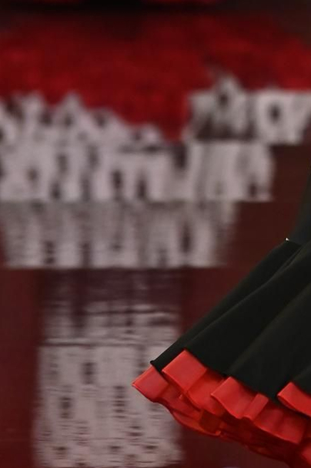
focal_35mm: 633
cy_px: -215
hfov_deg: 2.2
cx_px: 547
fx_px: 8221
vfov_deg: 3.3
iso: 2000
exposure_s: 1/500
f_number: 4.5
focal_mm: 160
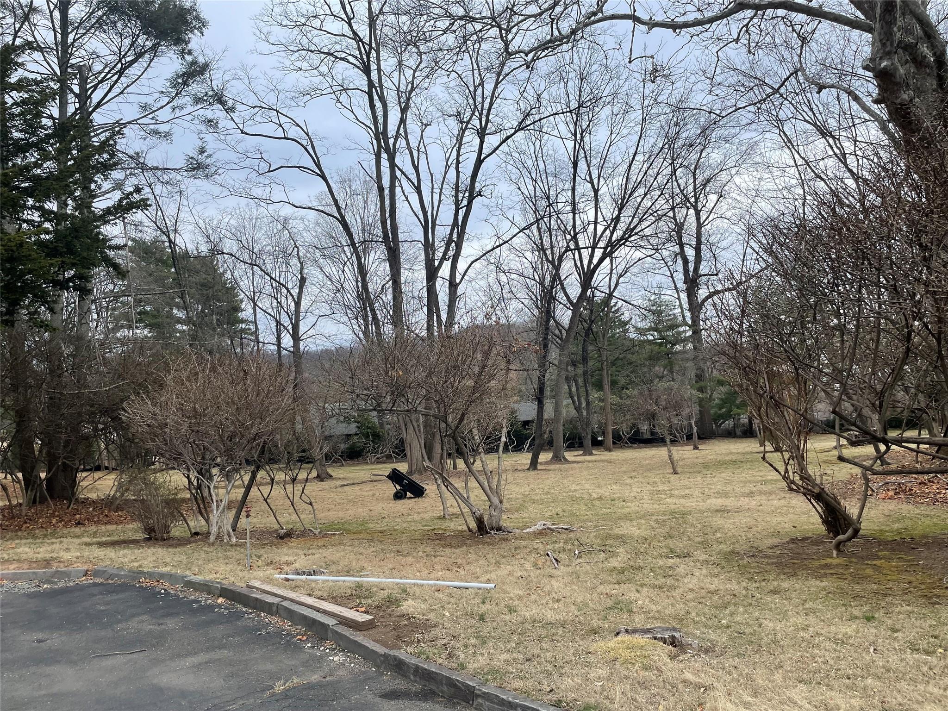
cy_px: 356
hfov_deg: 67.3
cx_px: 474
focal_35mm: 26
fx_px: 712
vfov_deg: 53.1
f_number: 1.6
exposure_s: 1/744
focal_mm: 4.2
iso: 32
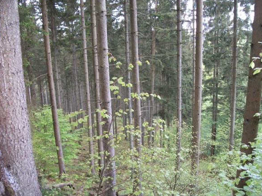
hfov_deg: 55.4
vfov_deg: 42.9
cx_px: 134
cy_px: 96
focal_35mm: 33
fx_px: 250
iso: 160
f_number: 2.9
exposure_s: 1/60
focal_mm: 5.7
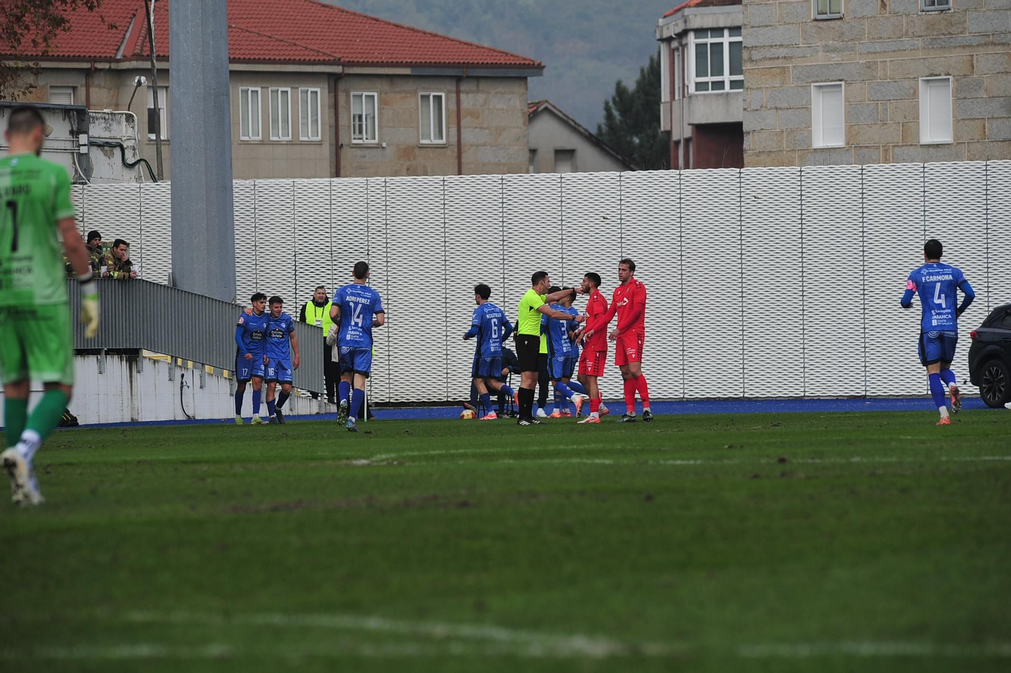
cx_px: 506
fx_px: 8420
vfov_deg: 4.6
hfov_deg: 6.9
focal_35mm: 300
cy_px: 336
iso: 400
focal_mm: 300
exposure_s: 1/1250
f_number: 6.3
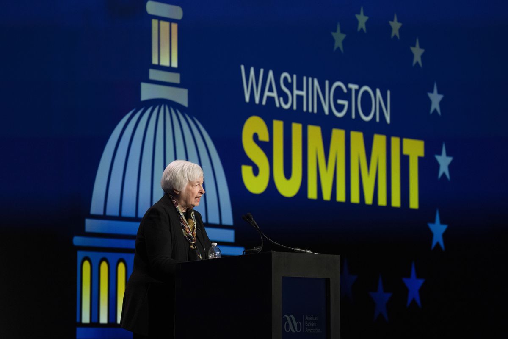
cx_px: 254
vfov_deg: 6.5
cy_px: 170
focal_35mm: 212
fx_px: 2991
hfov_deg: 9.7
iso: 4000
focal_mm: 212
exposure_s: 1/400
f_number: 5.6
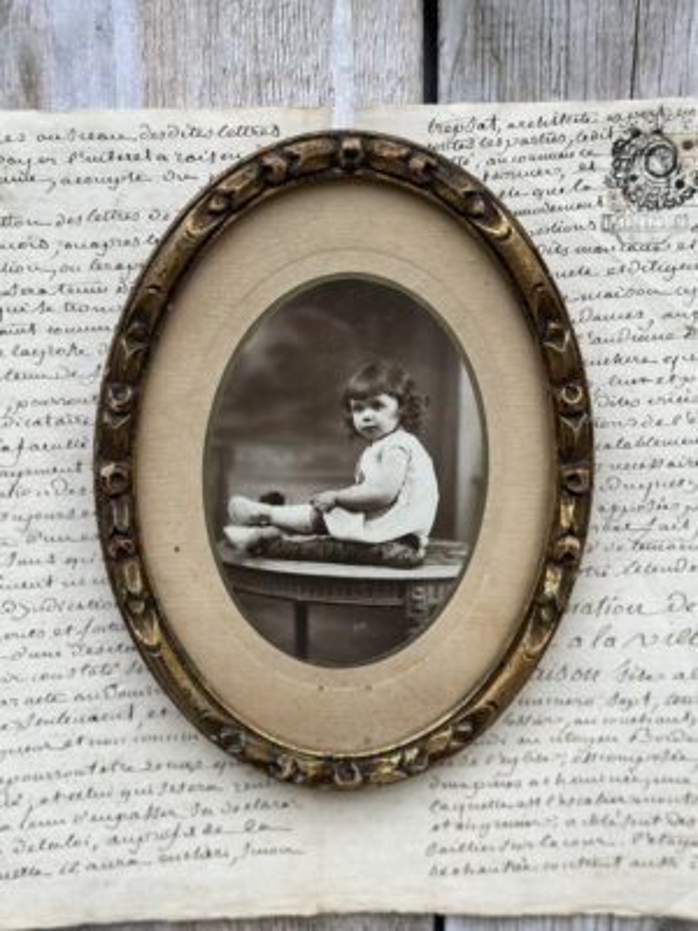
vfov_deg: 39.7
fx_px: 1291
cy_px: 466
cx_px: 349
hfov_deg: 30.3
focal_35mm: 48
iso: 80
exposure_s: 1/341
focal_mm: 6.86
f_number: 1.78
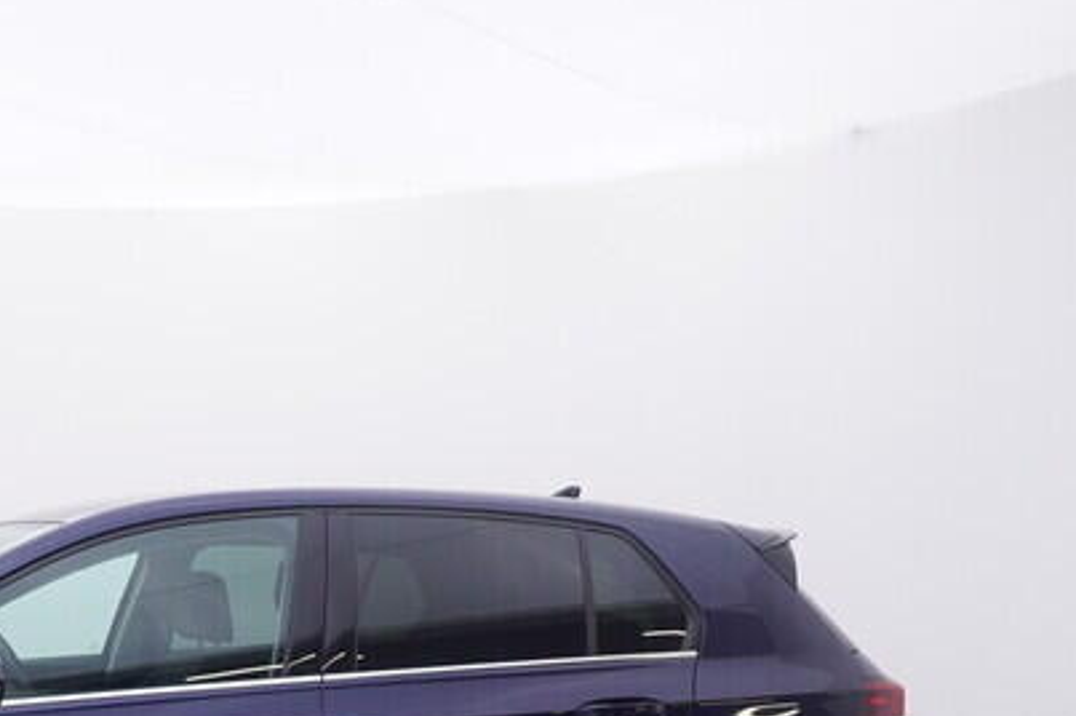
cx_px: 37
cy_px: 791
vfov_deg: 22.3
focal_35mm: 57
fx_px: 1710
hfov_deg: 32.5
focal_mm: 15
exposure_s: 1/80
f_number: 5
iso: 200
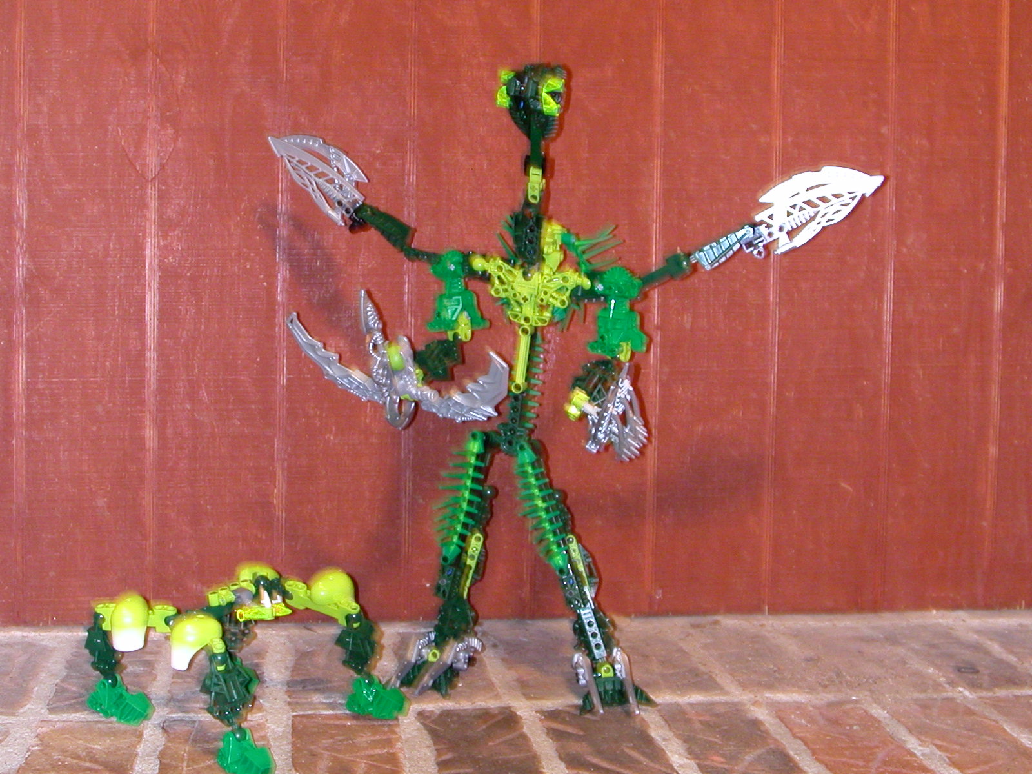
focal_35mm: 54
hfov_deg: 35.5
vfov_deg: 27.0
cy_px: 387
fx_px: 1610
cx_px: 516
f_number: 3.2
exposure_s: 1
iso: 200
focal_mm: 8.2
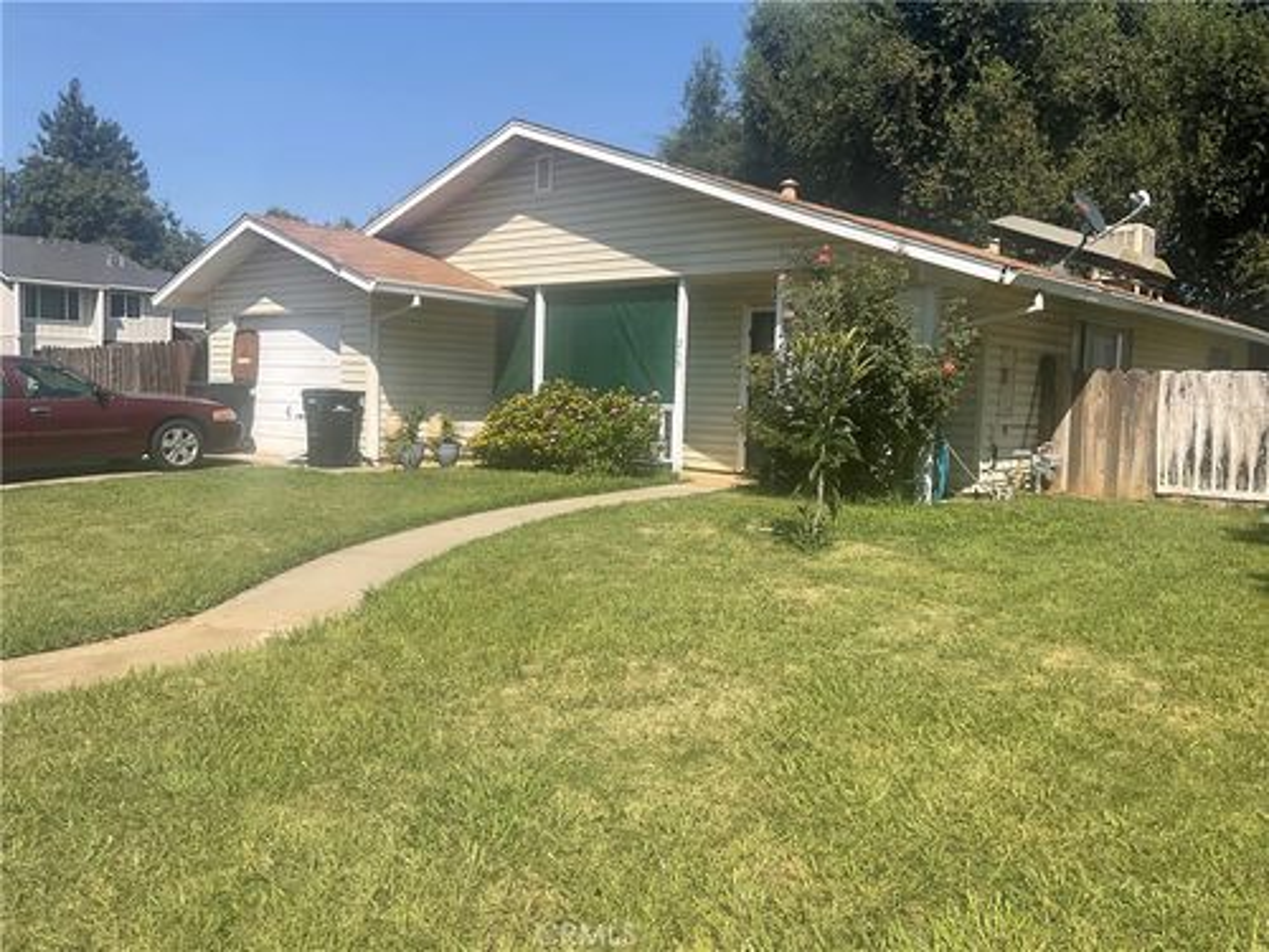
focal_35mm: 29
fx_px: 1063
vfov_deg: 48.2
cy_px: 476
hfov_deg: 61.7
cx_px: 634
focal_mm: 3
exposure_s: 1/1730
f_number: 1.8
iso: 16
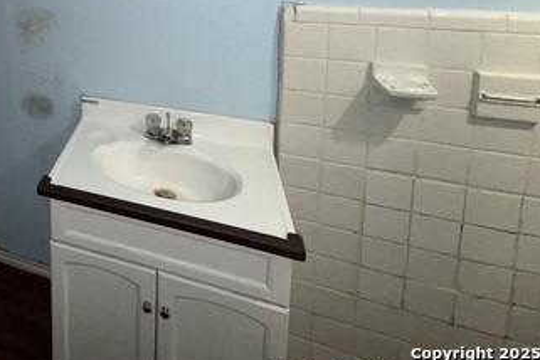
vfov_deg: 38.5
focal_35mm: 29
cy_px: -20
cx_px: 7
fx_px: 435
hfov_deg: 51.7
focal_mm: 2.22
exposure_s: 1/60
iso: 125
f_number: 2.2
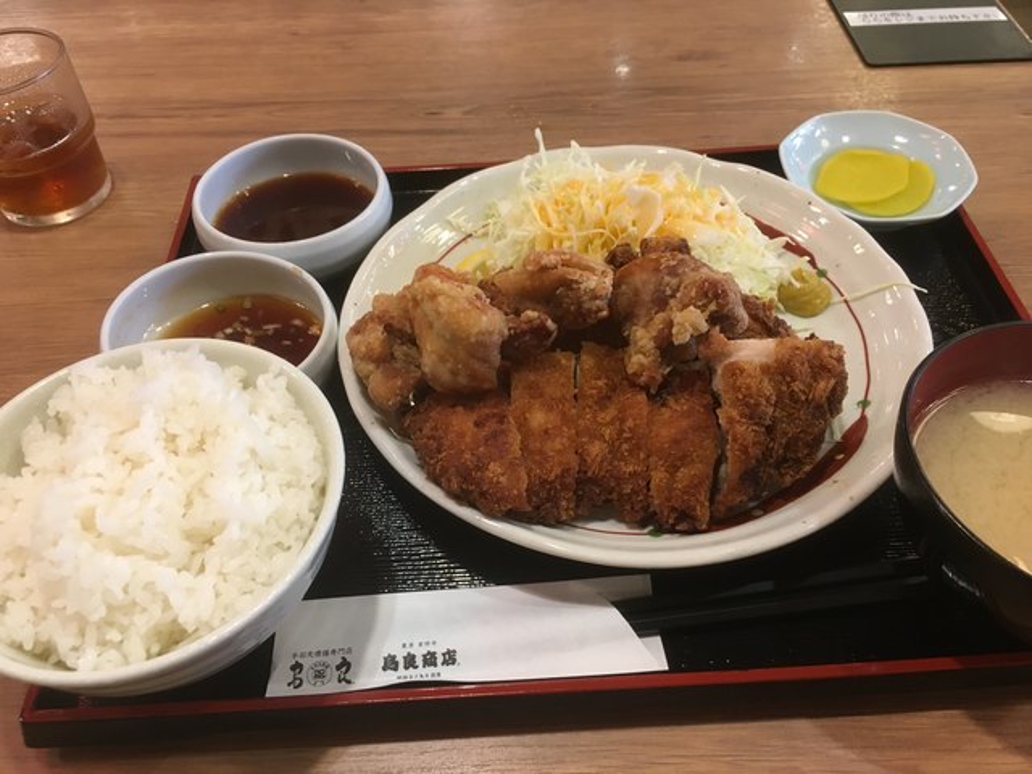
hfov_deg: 61.7
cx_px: 516
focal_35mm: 29
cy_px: 387
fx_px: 865
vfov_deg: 48.2
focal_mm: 4.15
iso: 125
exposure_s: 1/33
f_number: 2.2
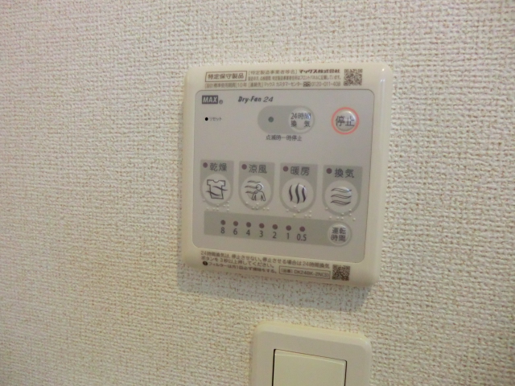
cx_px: 258
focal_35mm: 24
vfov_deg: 56.8
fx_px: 357
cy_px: 193
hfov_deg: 71.6
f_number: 3.2
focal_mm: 4.3
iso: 500
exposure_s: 1/60
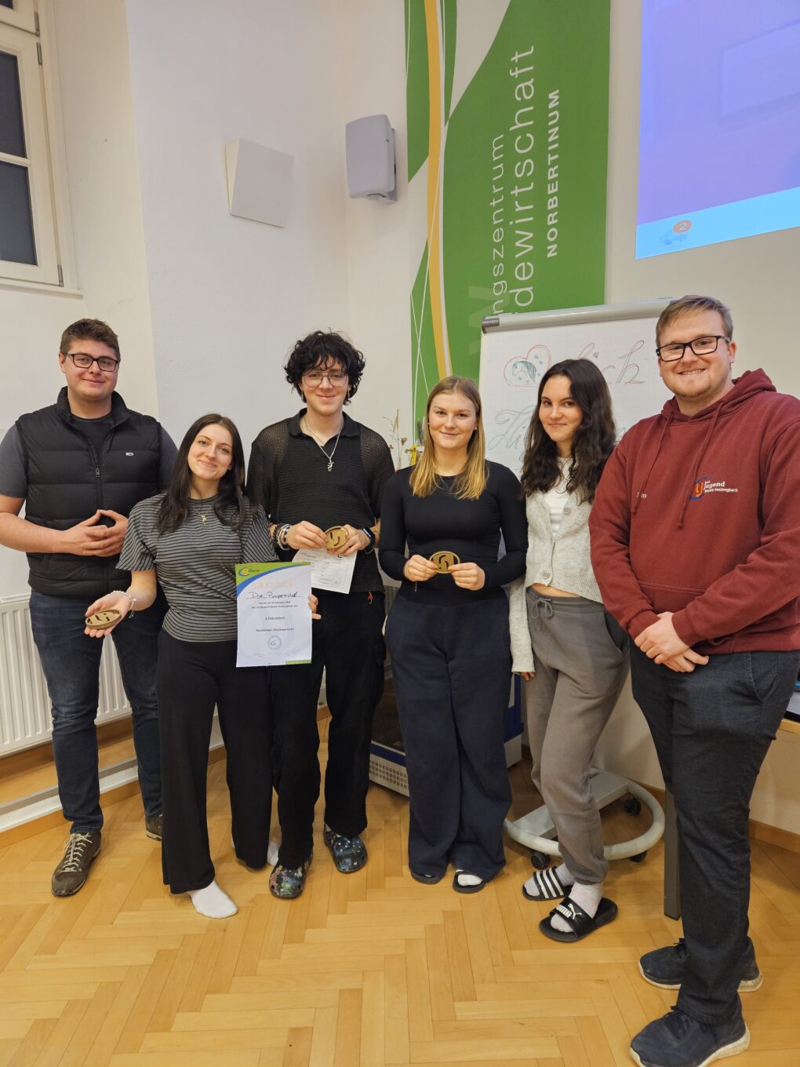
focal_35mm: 23
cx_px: 400
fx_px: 709
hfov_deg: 58.9
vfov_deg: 73.9
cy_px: 534
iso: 500
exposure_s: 1/120
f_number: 1.8
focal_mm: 5.4
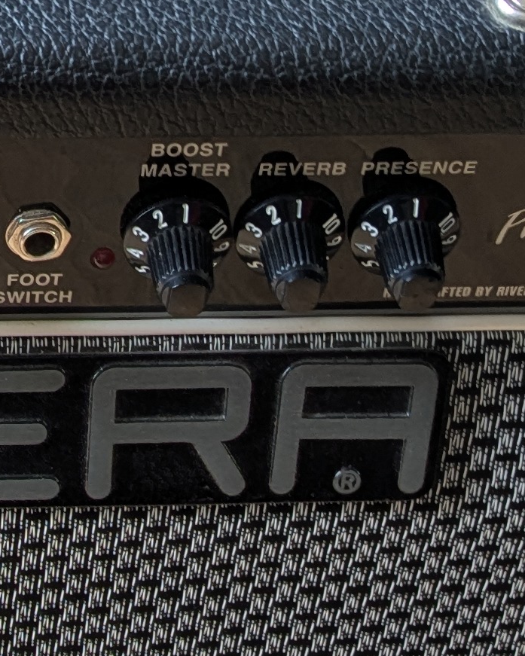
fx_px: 2369
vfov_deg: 15.4
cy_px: 695
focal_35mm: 122
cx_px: -120
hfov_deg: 12.3
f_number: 1.73
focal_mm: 4.38
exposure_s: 1/99.9
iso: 76
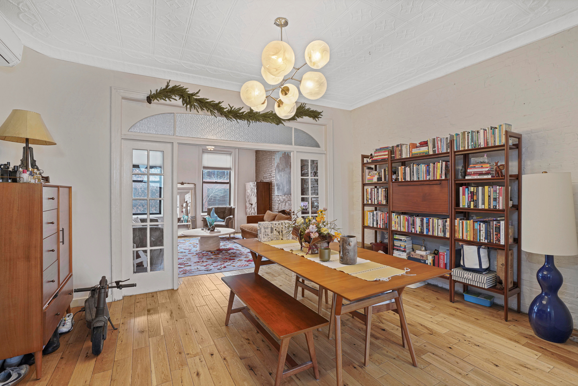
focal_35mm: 16
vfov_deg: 73.7
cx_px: 289
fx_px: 257
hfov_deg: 96.7
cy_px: 193
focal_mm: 16
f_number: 8
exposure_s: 1/1.67
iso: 500
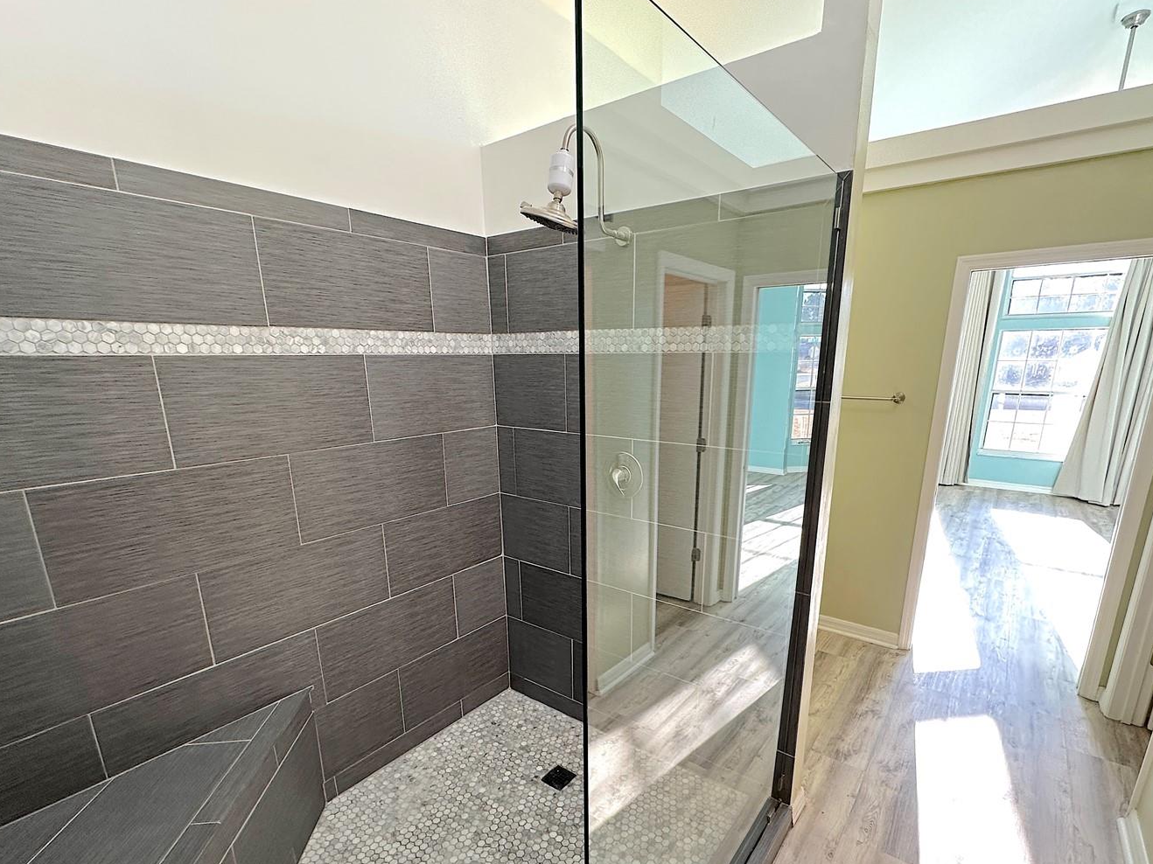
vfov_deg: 74.0
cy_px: 511
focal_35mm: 17
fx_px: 566
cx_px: 591
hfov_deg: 91.0
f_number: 2.2
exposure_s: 1/60
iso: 160
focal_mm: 2.22
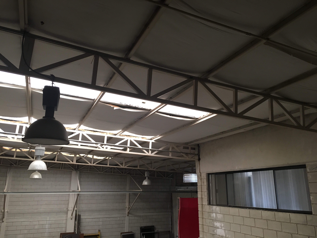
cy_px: 119
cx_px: 158
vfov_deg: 48.2
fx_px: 266
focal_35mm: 29
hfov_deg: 61.7
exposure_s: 1/30
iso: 80
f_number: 2.2
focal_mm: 4.15
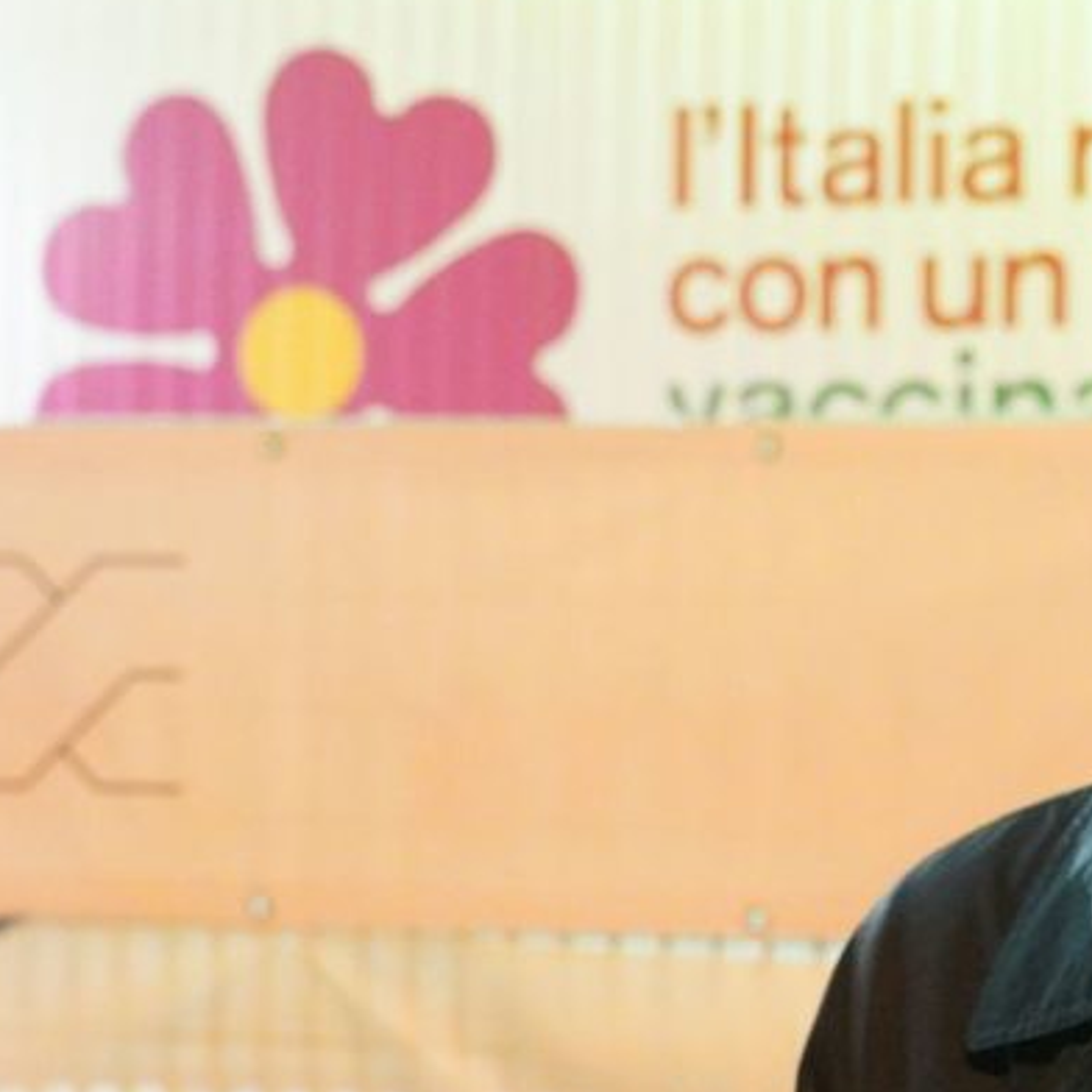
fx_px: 1963
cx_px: 1039
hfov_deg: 29.4
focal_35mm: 55
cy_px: 451
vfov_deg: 31.0
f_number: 5
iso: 12800
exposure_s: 1/50
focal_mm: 33
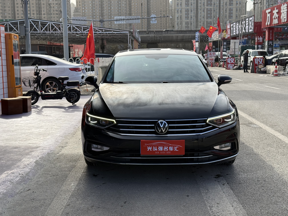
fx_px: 399
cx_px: 144
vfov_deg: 30.3
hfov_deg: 39.7
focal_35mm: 48
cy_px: 108
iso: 64
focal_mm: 6.76
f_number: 1.78
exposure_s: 1/1931
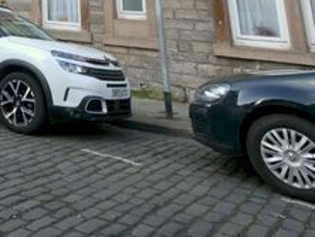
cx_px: -66
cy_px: -110
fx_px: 401
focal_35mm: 44
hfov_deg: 34.2
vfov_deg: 25.5
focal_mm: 7
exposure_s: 1/160
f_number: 4.5
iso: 200
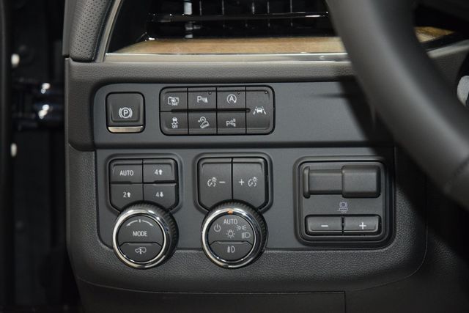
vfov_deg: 13.0
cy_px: 156
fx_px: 1368
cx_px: 234
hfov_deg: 19.5
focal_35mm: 105
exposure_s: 1/50
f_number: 4.5
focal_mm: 70
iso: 2200
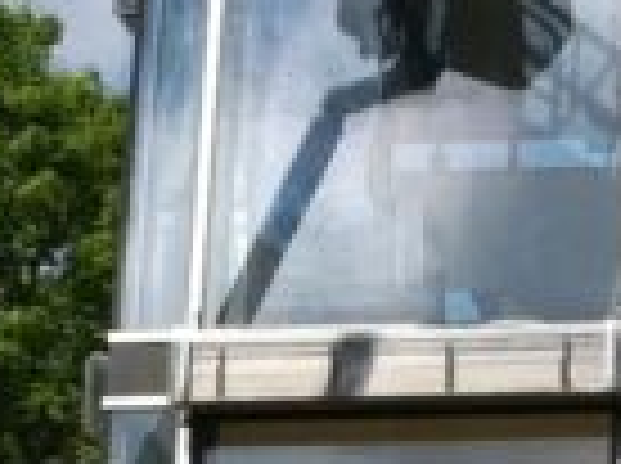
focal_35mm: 259
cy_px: 498
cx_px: 508
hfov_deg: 7.6
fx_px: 4638
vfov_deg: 5.7
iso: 80
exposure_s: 1/1444
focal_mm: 3.85
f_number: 2.8
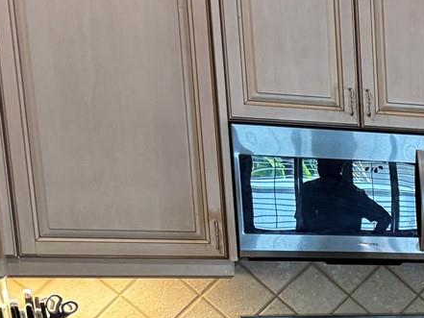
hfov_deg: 18.0
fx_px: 1066
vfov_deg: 15.7
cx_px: 758
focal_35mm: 87
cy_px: 466
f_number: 1.78
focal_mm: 6.76
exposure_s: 1/60
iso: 250
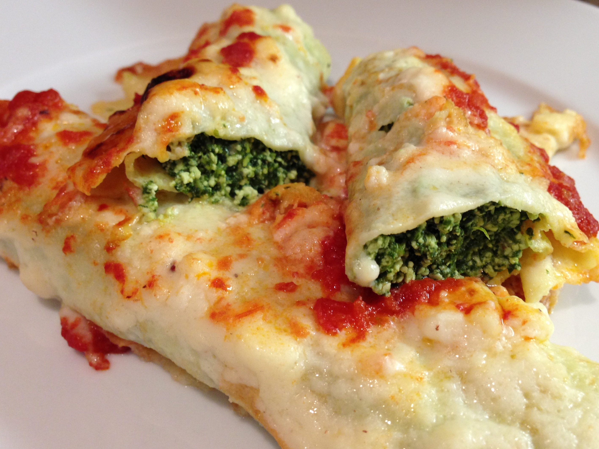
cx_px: 315
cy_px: 218
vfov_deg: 39.6
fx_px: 623
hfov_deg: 51.3
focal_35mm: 36
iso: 100
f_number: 2.4
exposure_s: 1/20
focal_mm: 4.12
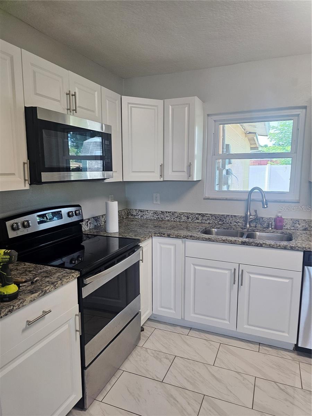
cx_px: 156
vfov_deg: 73.9
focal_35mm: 23
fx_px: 276
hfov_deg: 58.9
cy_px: 208
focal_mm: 6.3
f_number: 1.7
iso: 200
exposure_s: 1/120
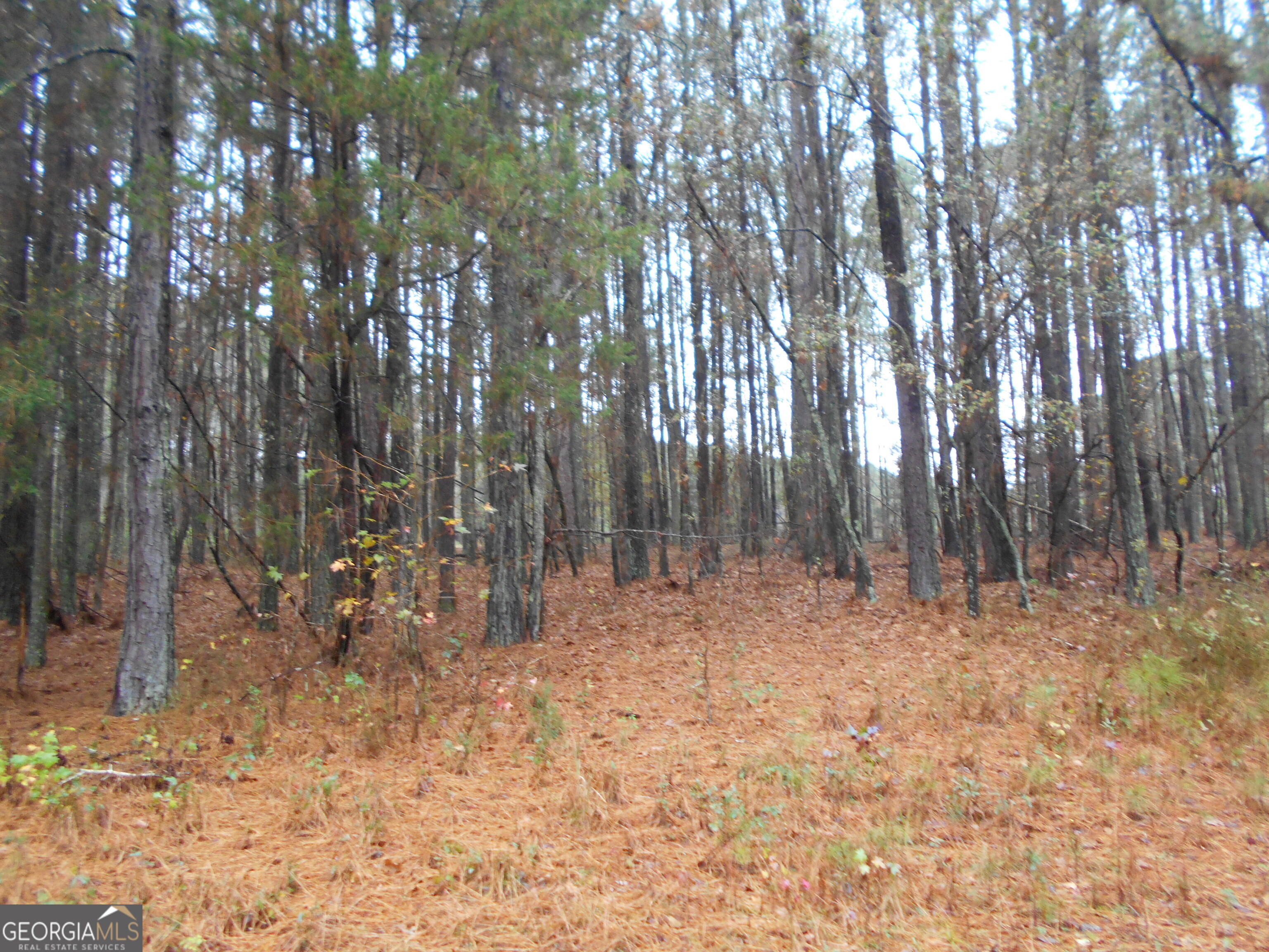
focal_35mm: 26
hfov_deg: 67.3
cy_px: 476
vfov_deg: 53.1
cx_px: 634
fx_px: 953
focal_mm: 4.6
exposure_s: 1/30
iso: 180
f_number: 3.2
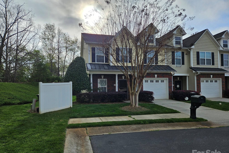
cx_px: 114
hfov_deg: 73.7
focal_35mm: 24
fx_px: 153
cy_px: 85
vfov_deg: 53.0
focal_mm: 5.4
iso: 25
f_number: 1.8
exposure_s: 1/1829
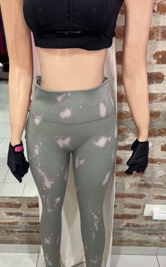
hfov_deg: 36.2
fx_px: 254
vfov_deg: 55.0
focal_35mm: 35
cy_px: 160
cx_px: 73
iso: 40
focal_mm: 5.96
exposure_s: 1/29
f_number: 1.6
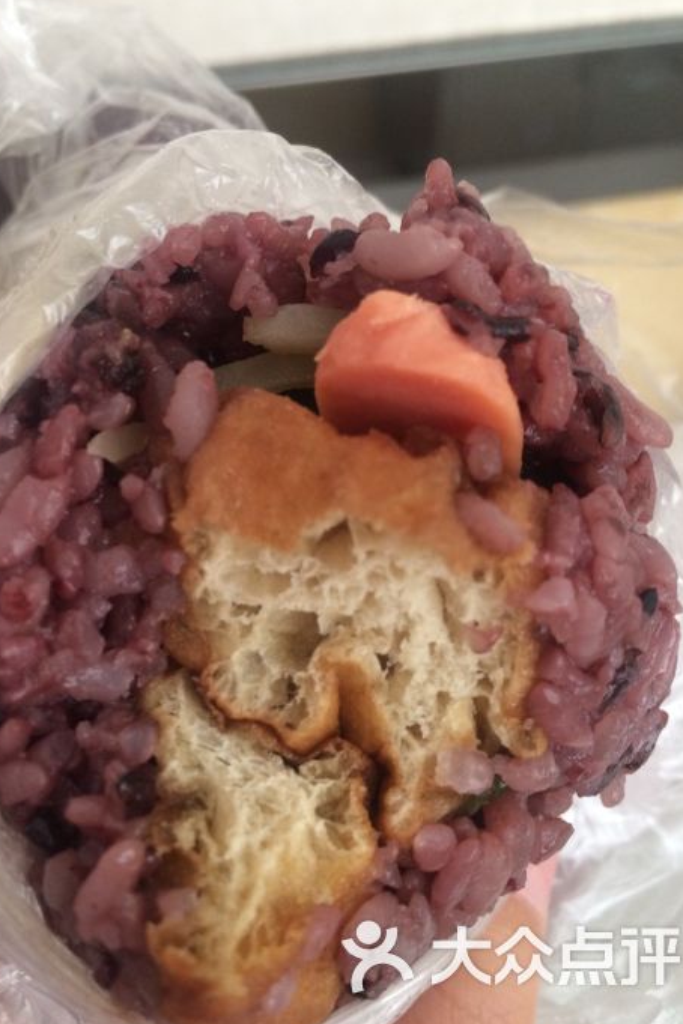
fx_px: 882
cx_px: 324
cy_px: 508
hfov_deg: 42.3
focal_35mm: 31
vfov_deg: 60.3
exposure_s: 1/33
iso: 125
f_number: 2.2
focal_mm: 4.15
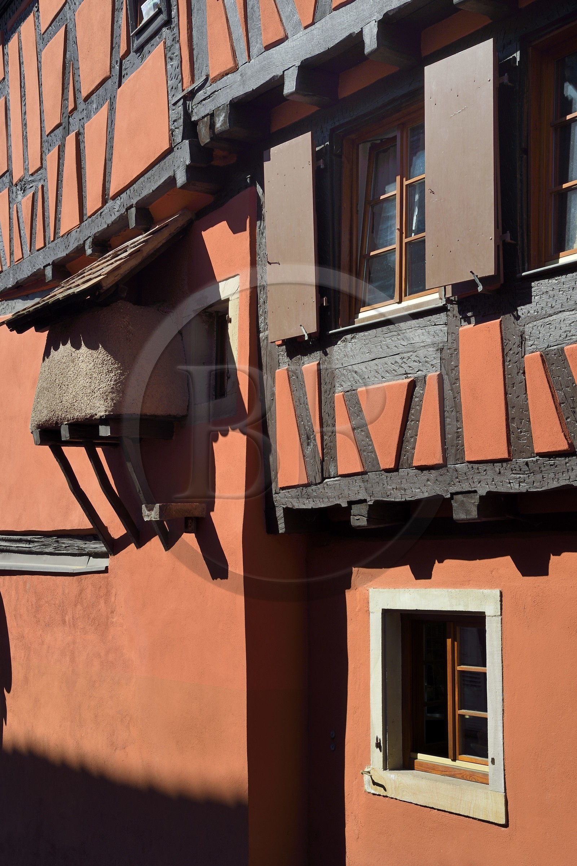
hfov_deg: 26.0
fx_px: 1251
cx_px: 288
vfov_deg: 38.2
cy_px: 433
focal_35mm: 52
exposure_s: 1/125
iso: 200
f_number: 18
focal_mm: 52
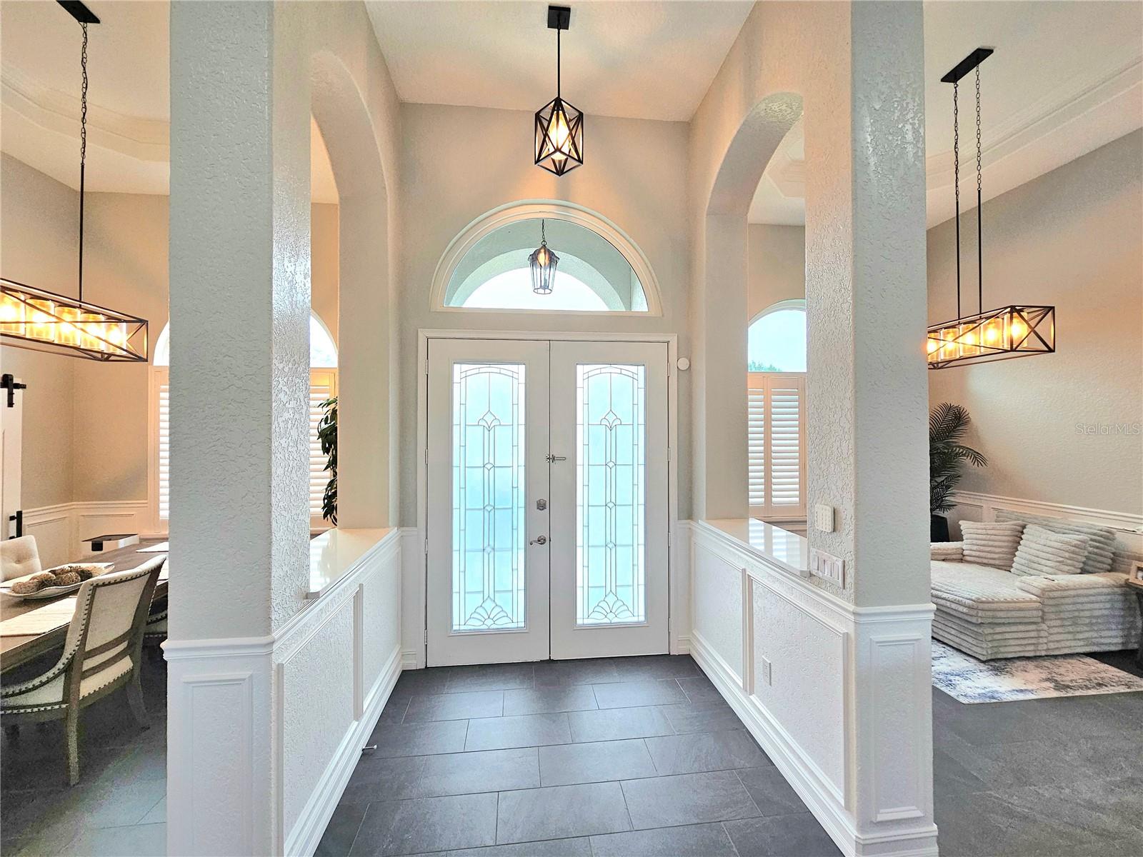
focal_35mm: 13
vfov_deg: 89.9
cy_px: 428
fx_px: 429
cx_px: 572
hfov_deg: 106.2
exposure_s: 1/60.2
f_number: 2.2
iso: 80
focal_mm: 2.2
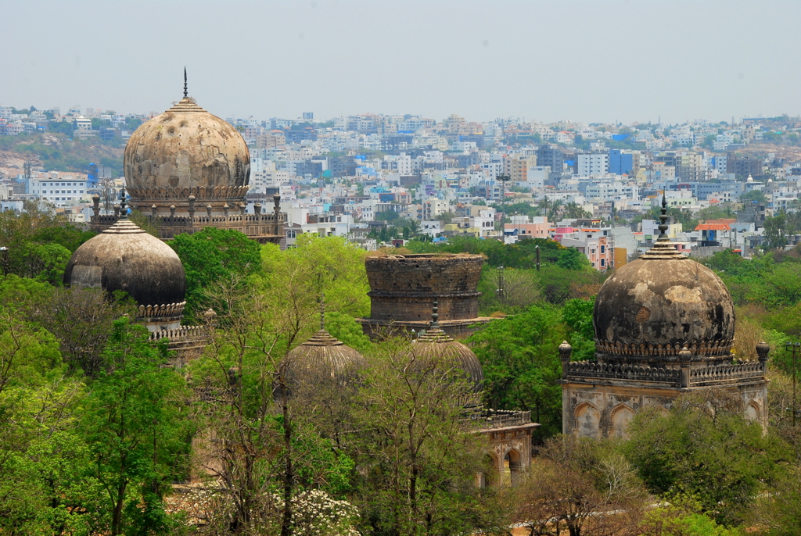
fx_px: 3008
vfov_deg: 10.2
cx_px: 400
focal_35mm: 135
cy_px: 268
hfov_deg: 15.2
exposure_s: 1/125
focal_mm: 90
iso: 125
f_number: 18
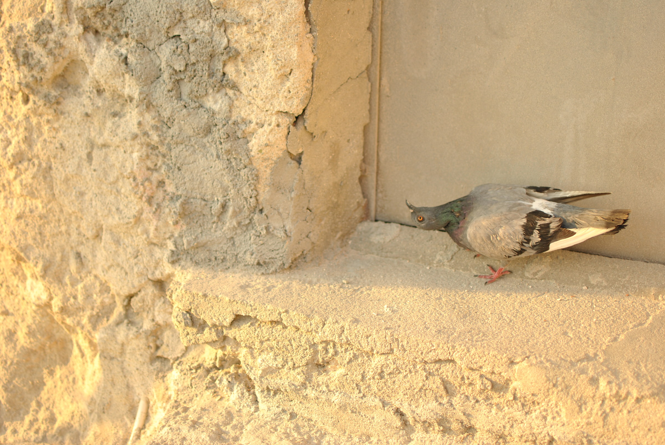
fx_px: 971
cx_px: 332
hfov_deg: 37.8
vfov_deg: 25.8
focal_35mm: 52
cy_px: 222
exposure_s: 1/640
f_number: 1.8
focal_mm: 35
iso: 100
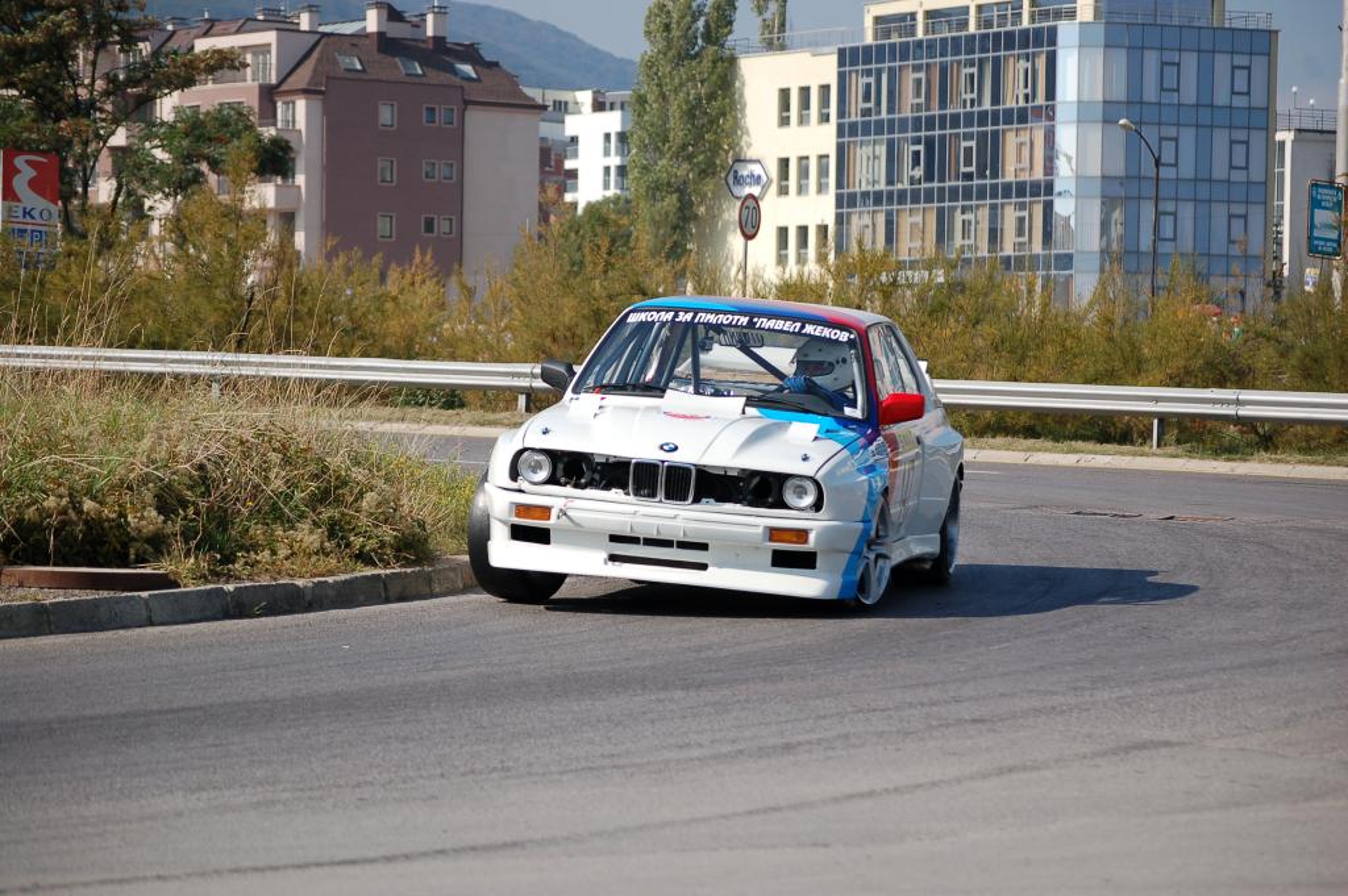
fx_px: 4602
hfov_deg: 16.7
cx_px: 674
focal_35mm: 123
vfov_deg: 11.1
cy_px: 448
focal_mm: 82
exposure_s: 1/1250
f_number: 4.5
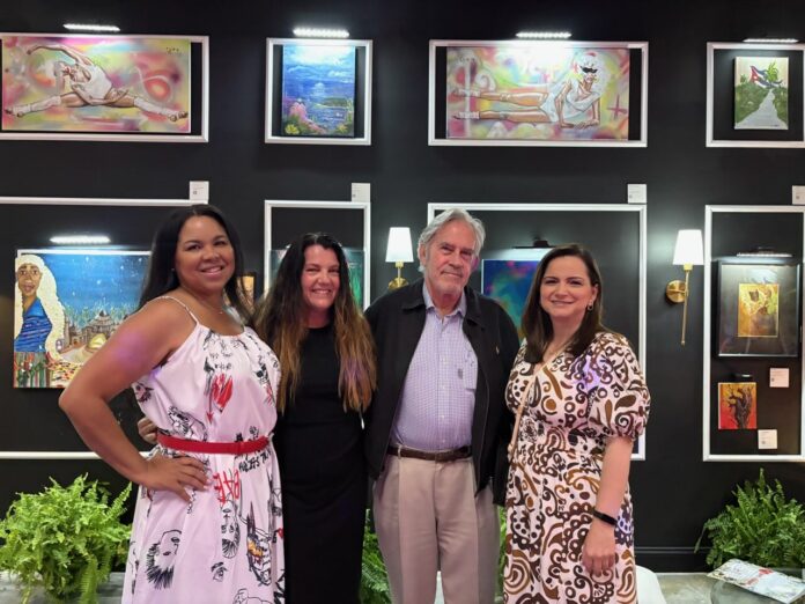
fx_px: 605
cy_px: 302
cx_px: 402
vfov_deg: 53.1
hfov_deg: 67.3
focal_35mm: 26
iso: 800
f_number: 1.6
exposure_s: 1/29
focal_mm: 5.96
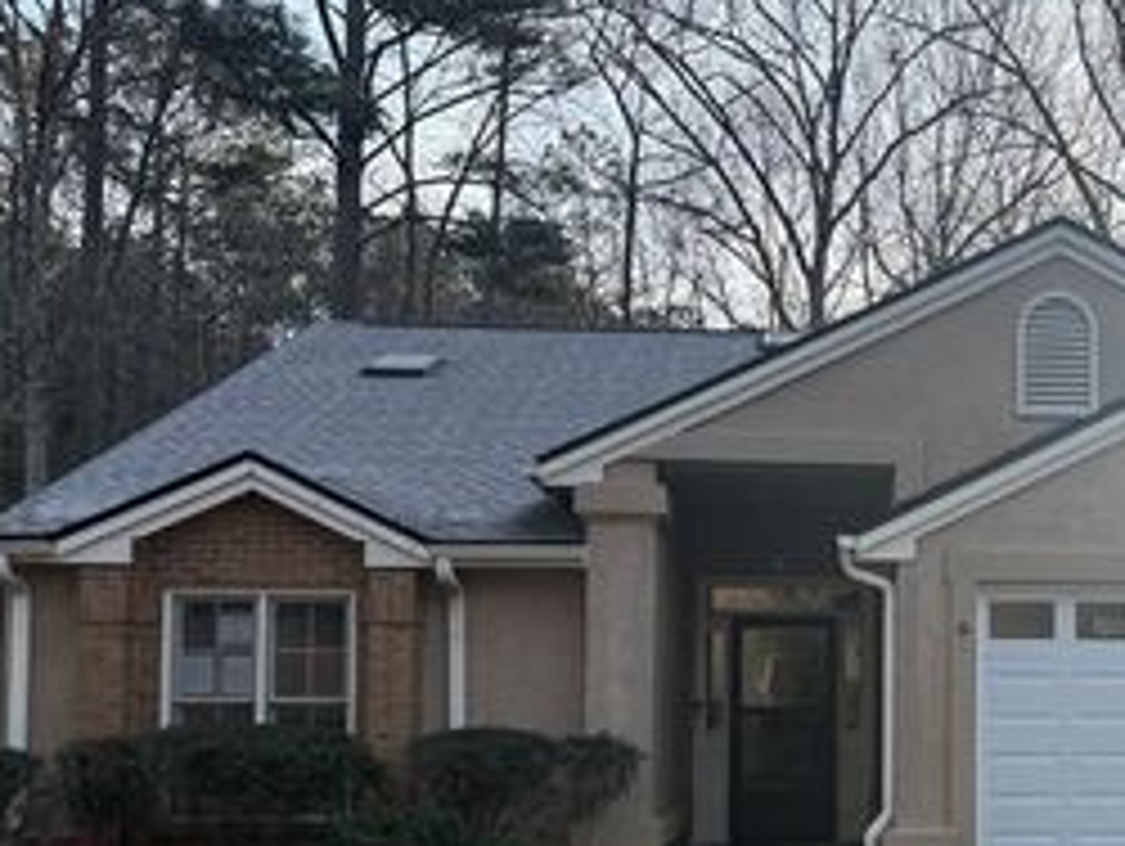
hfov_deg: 35.1
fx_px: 1692
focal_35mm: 52
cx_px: 972
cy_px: 601
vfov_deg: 27.8
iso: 64
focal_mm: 5.96
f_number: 1.6
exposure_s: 1/1901
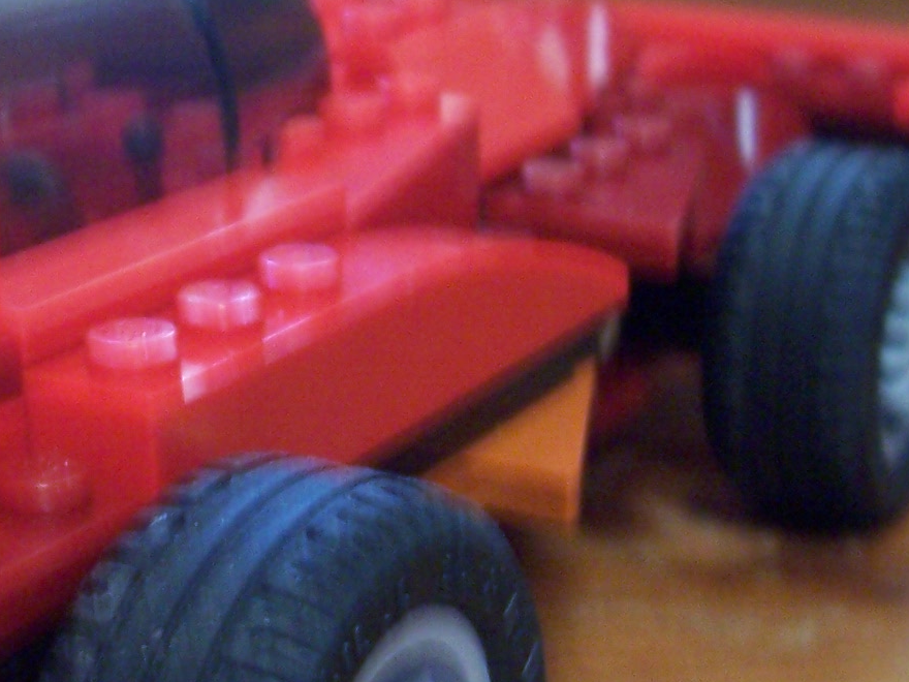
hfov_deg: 21.7
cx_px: 162
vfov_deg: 16.6
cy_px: 321
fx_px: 2337
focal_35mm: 89
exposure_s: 1/10
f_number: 2.7
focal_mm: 5.6
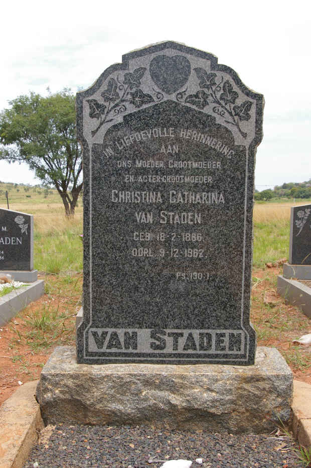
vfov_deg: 46.4
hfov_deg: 31.8
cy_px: 234
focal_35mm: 42
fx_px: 545
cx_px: 156
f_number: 8
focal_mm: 28
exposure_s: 1/250
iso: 200
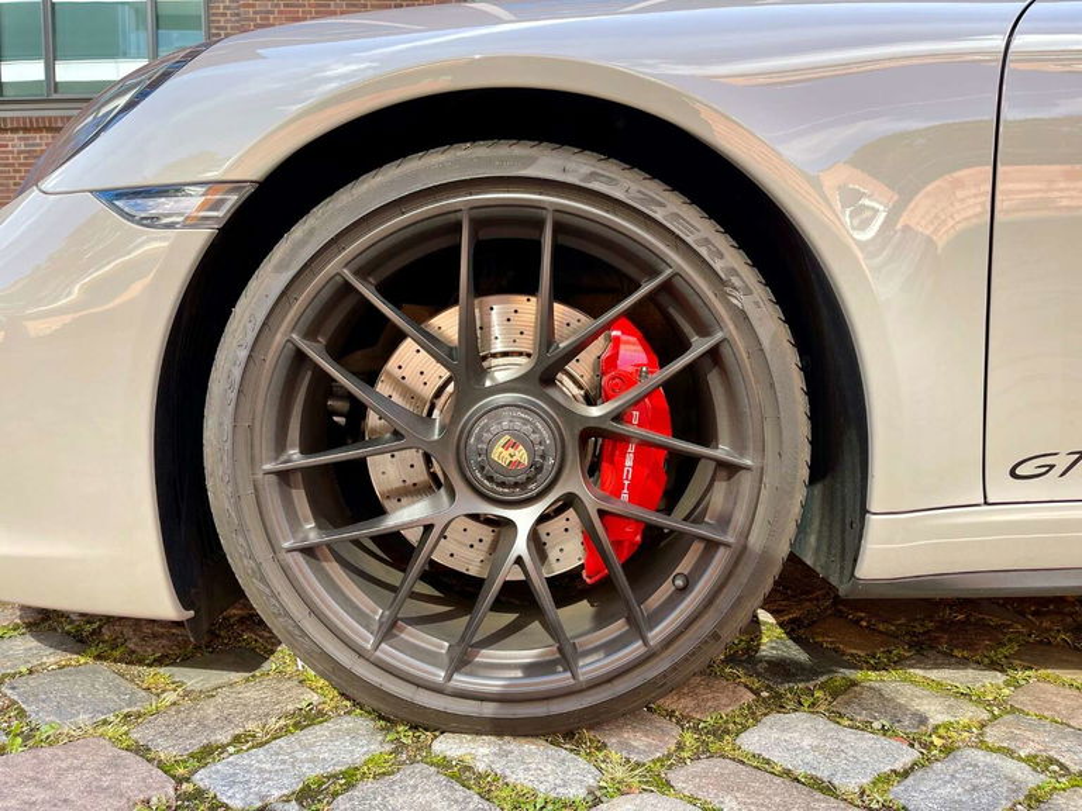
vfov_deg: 53.1
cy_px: 406
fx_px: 813
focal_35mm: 26
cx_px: 541
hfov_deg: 67.3
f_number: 1.6
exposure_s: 1/314
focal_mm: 5.1
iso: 32
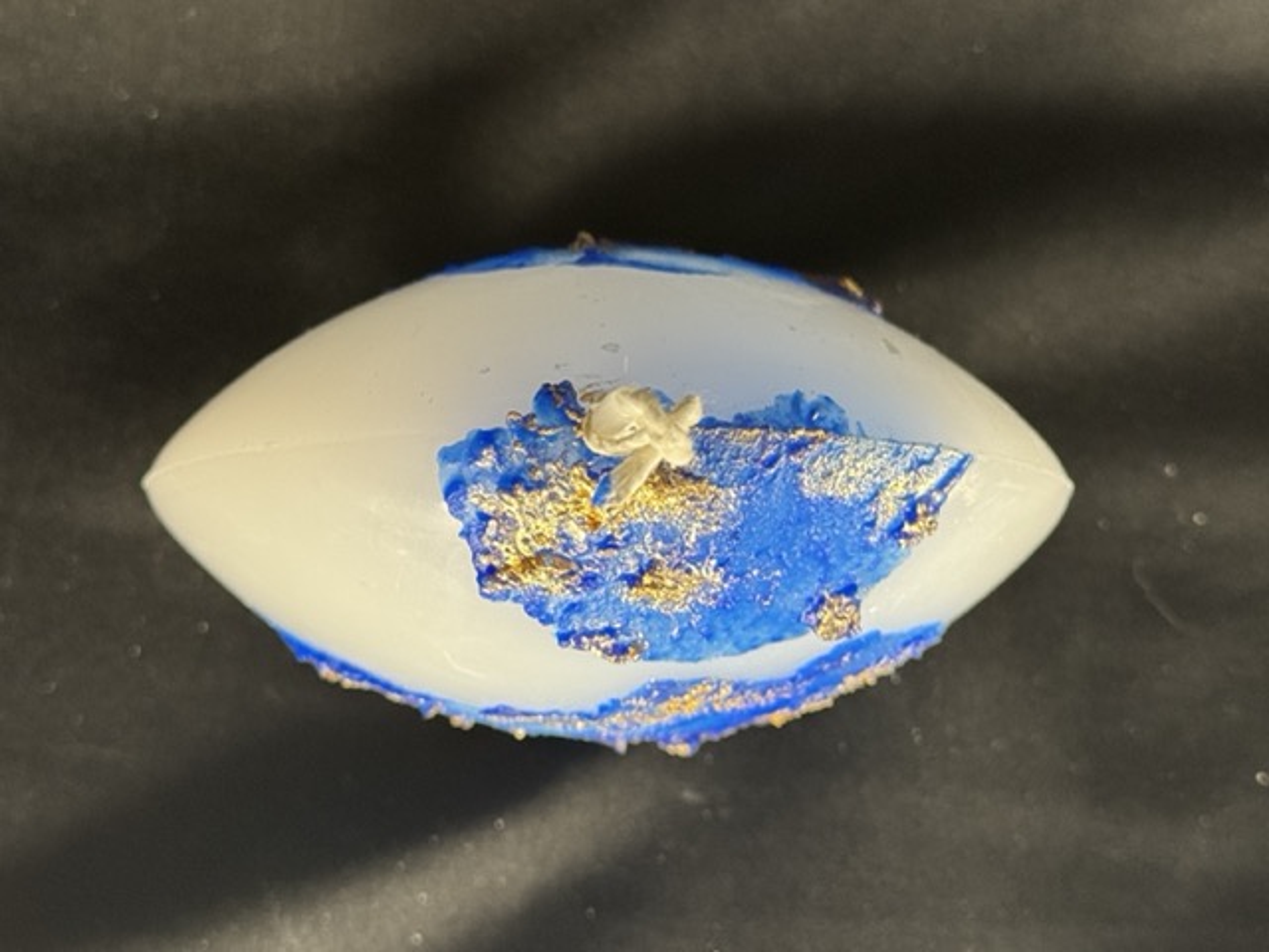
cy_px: 476
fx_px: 1760
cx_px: 634
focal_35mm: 48
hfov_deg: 39.7
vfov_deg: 30.3
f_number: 1.78
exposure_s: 1/59
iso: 160
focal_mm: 6.76
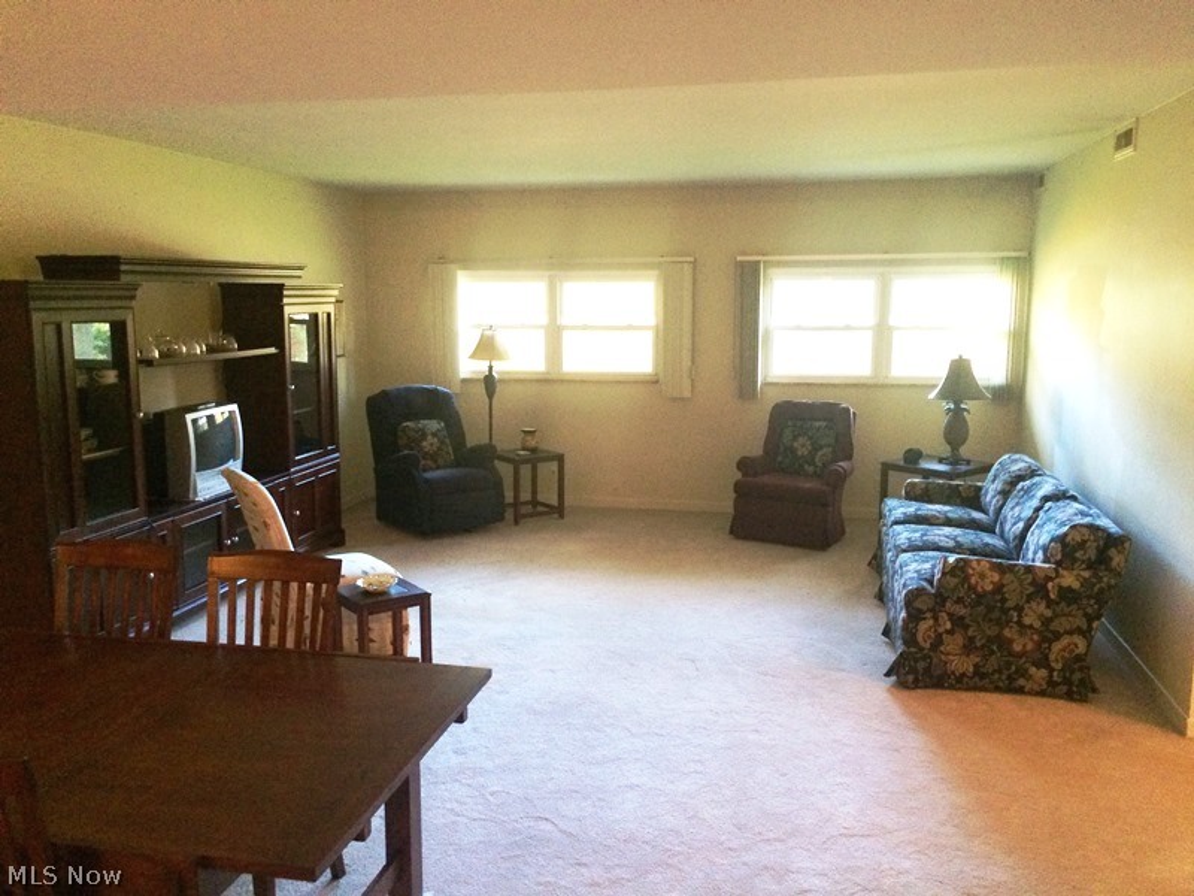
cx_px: 597
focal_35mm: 29
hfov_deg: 61.7
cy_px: 448
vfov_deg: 48.2
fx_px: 1000
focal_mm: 4.15
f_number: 2.2
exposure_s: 1/30
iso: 320
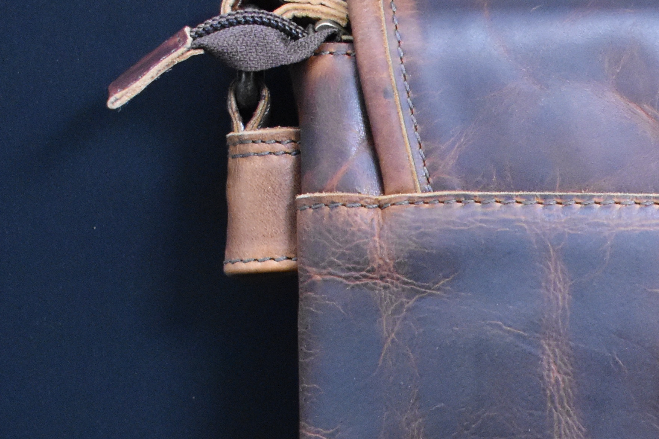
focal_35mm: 173
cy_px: 589
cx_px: 779
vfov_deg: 7.8
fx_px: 3166
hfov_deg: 11.7
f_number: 4.5
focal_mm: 34
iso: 3600
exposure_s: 1/60
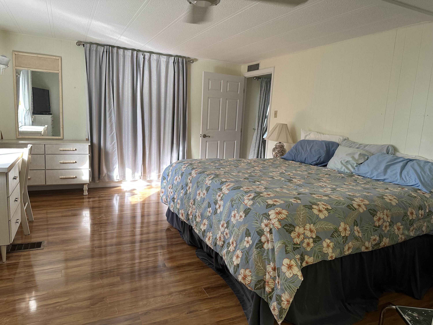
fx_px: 300
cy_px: 162
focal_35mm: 24
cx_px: 216
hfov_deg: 71.6
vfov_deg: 56.8
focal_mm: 6.86
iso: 200
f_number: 1.78
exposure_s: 1/120
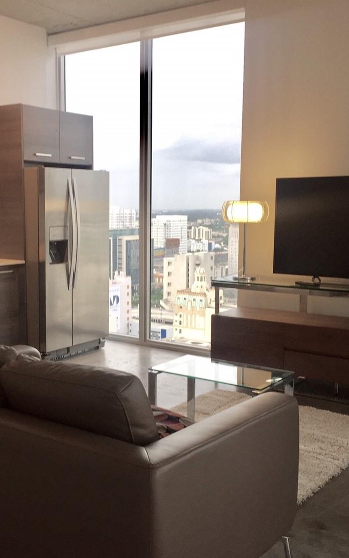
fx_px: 639
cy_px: 284
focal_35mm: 42
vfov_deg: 47.2
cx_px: 140
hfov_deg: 30.5
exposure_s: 1/60
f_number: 2.2
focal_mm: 4.15
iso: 32
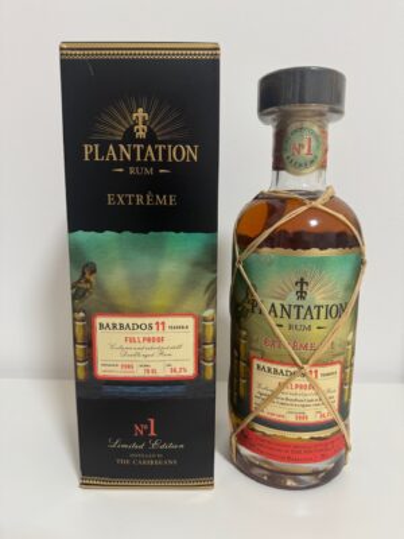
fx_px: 373
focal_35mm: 24
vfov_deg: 71.6
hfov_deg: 56.8
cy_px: 270
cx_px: 202
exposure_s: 1/60
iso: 320
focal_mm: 6.76
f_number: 1.78
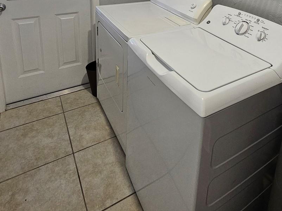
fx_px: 212
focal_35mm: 26
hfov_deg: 66.7
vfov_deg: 45.1
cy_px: 1
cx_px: 169
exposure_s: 1/60
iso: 250
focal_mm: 2.2
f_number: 2.2
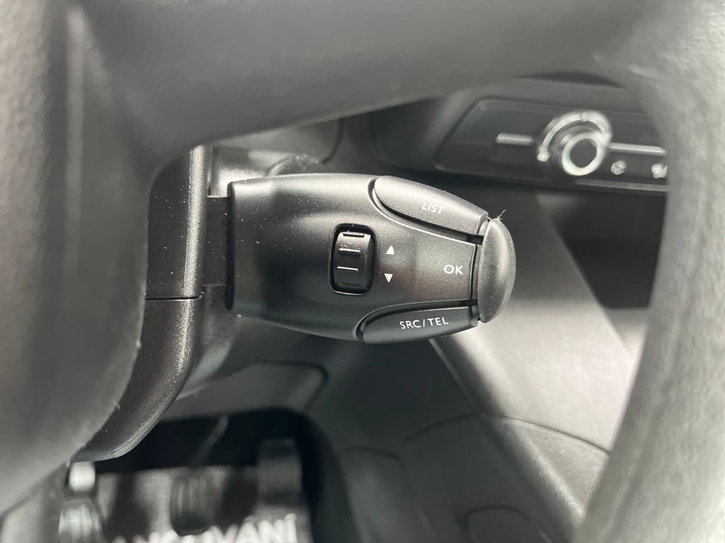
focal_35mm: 26
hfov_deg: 67.3
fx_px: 545
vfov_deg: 53.1
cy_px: 272
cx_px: 362
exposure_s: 1/57
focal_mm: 5.1
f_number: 1.6
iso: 500
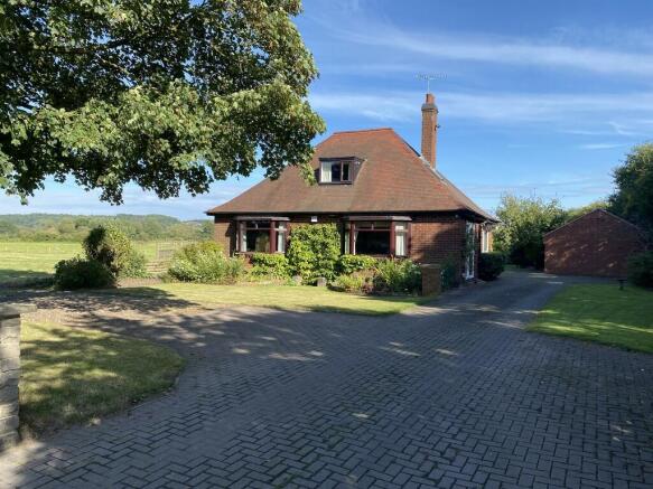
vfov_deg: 53.0
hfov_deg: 67.3
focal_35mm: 26
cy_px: 244
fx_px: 490
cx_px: 326
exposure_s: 1/1543
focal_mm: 4.25
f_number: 1.8
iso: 32
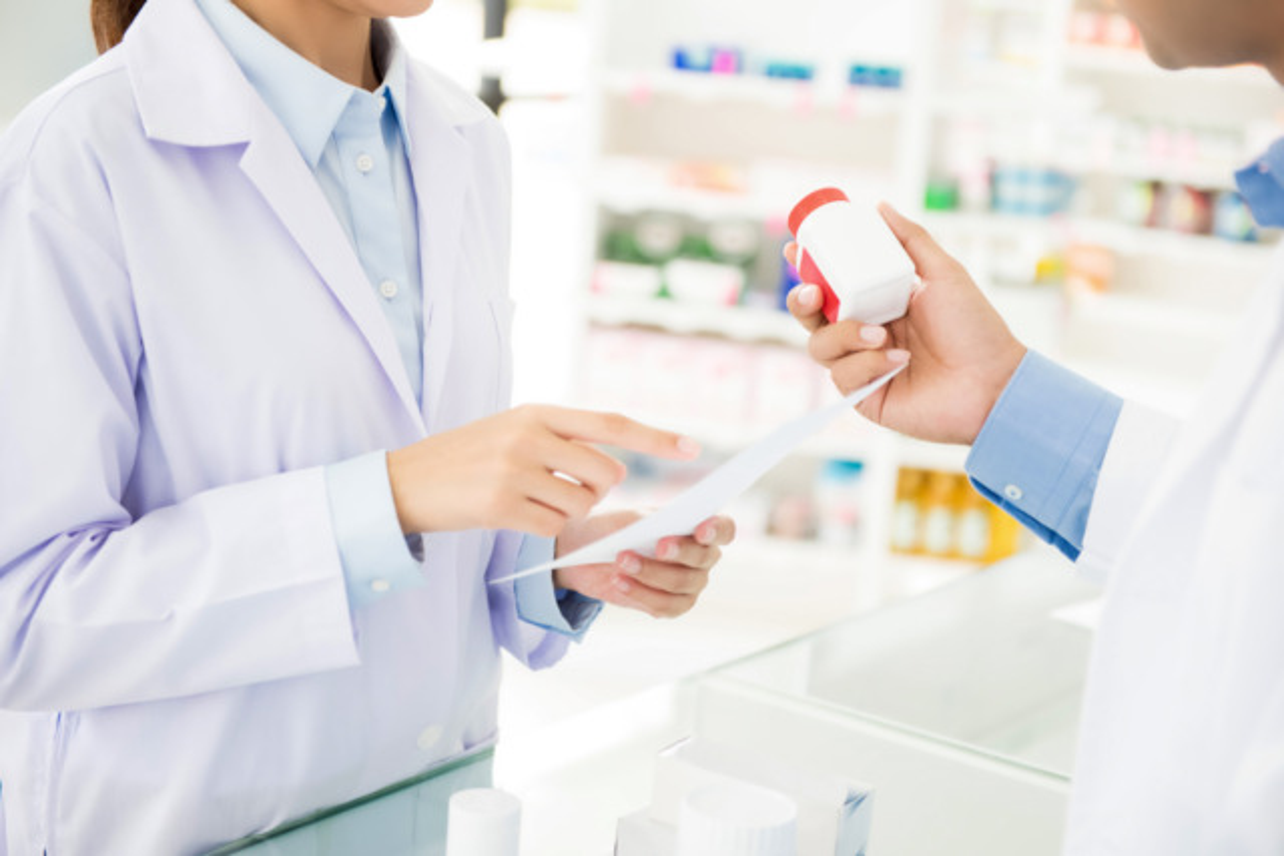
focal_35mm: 70
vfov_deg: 19.5
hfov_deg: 28.8
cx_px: 642
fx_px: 2497
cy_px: 428
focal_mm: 70
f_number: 3.2
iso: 320
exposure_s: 1/200
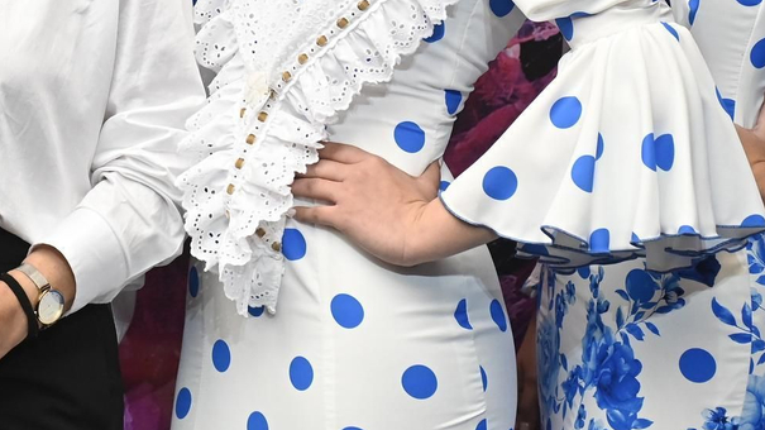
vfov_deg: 9.0
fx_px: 2697
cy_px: -64
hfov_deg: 15.8
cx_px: -38
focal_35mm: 133
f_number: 3.2
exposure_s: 1/100
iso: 2500
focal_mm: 48
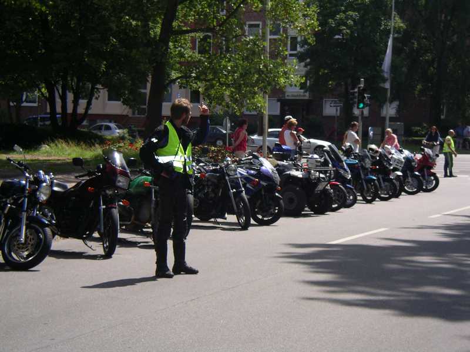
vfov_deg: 17.2
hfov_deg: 22.8
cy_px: 176
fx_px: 1168
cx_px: 235
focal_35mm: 86
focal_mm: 13.3
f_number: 3.7
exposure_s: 1/500
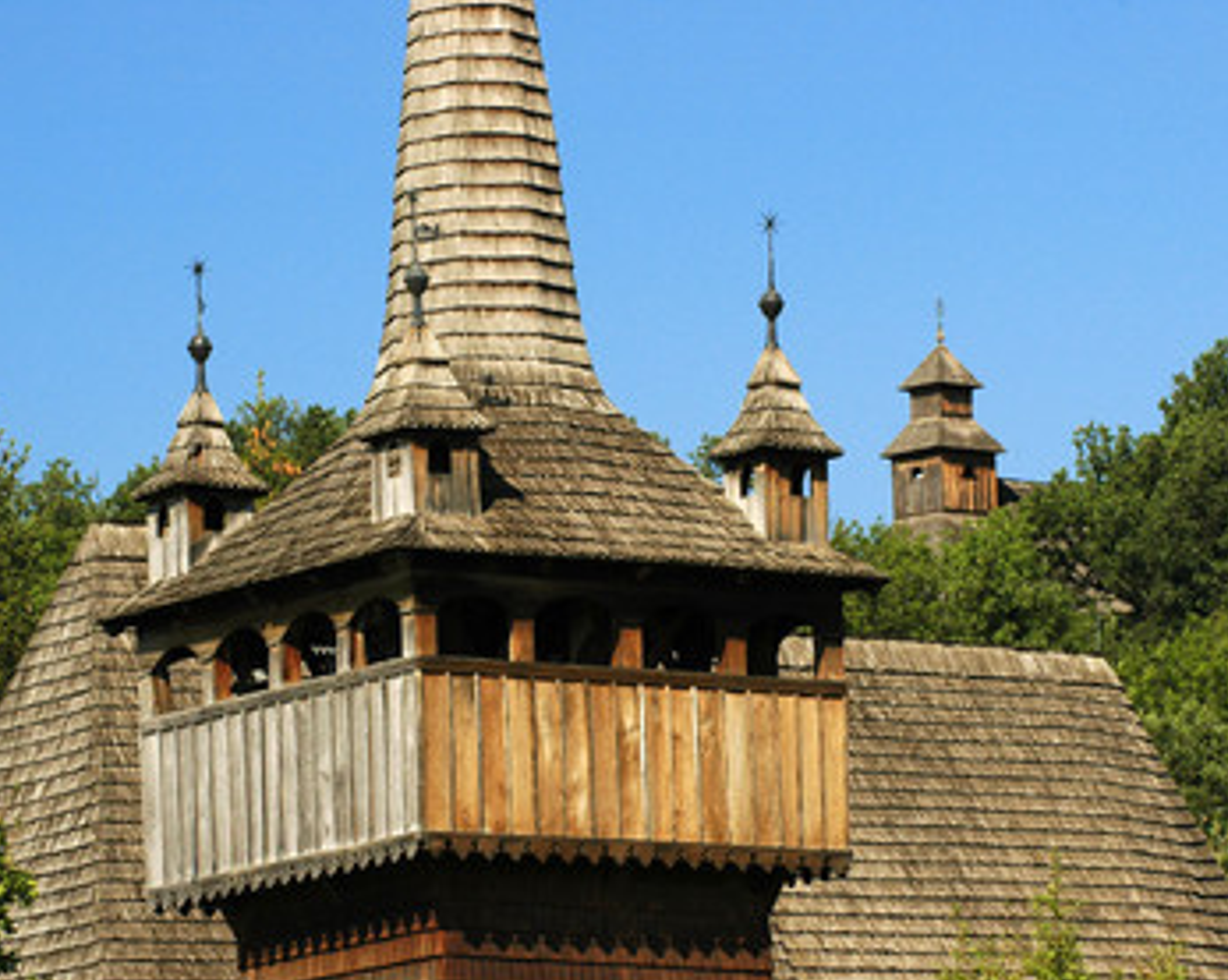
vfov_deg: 7.0
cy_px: 492
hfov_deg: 8.7
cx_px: 618
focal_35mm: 222
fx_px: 8062
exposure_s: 1/160
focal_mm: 130
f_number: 8
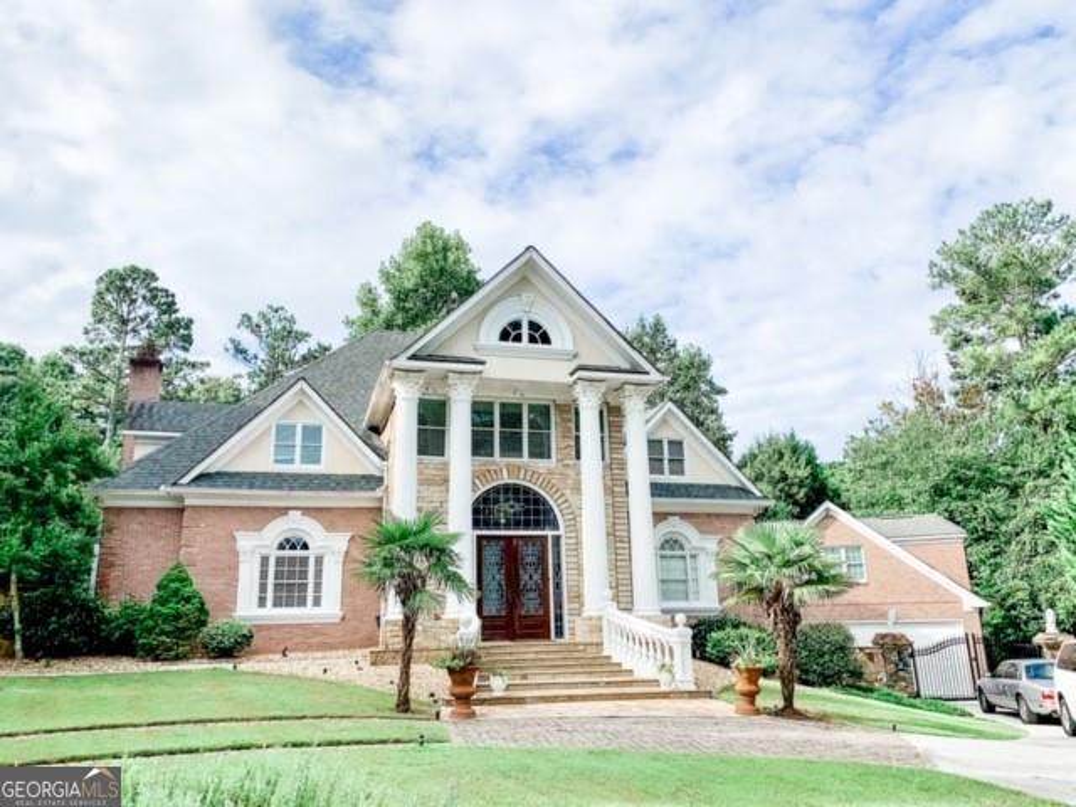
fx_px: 808
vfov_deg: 53.1
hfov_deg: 67.3
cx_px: 538
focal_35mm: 26
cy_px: 404
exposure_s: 1/2500
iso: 25
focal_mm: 4.25
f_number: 1.8
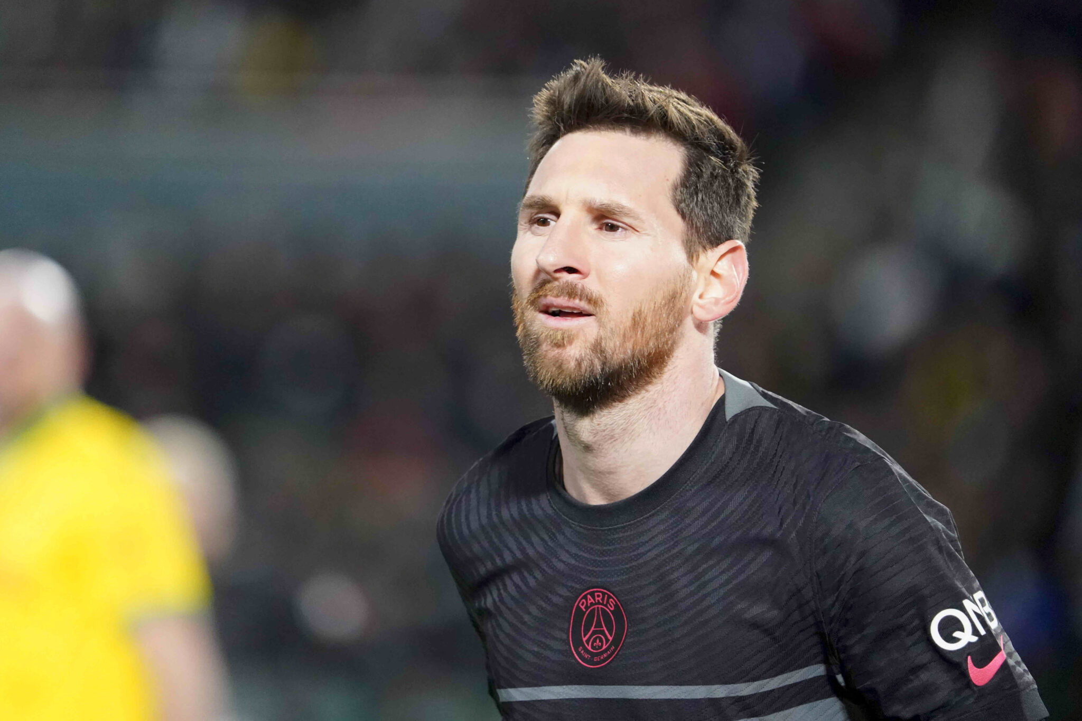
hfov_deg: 3.4
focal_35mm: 600
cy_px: 360
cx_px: 541
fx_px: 18031
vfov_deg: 2.3
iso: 12800
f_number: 6.3
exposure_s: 1/1000
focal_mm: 600
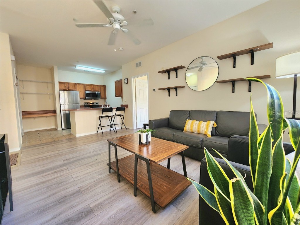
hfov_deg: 106.2
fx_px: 113
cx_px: 150
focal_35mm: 13
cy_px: 112
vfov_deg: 89.9
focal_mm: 2.2
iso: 200
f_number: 2.2
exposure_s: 1/60.2
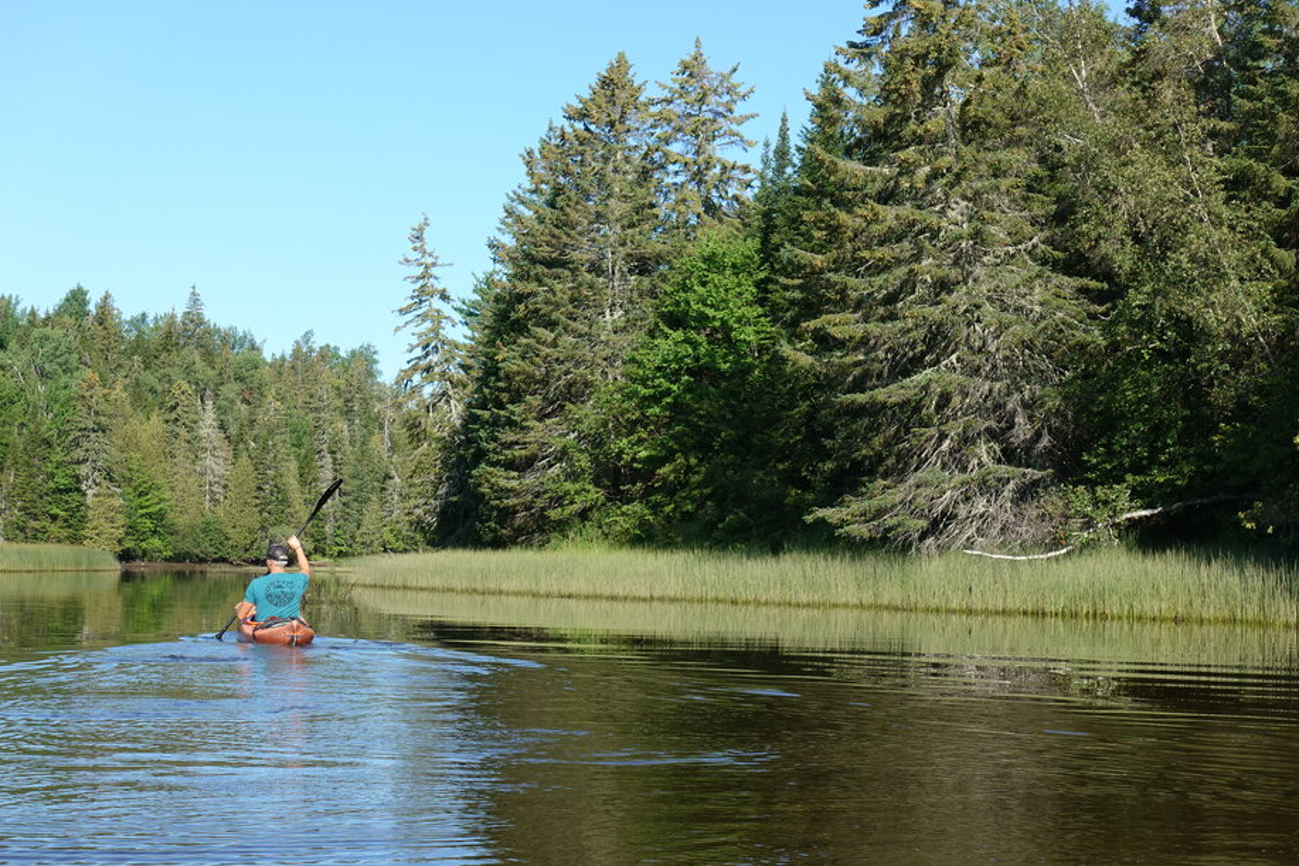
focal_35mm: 60
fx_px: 2164
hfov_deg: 33.4
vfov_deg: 22.6
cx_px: 649
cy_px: 463
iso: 125
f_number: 5.6
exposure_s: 1/320
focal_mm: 20.05
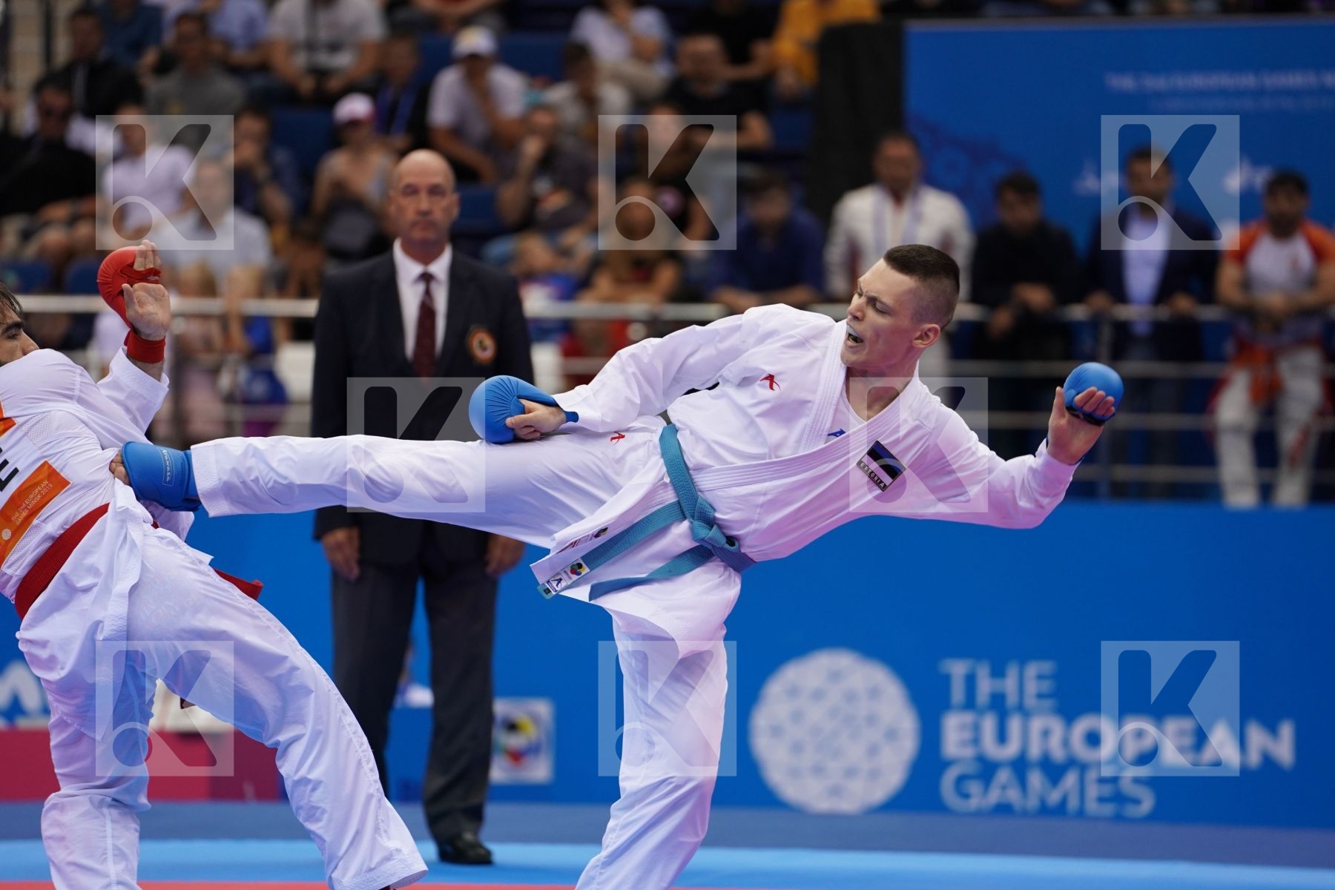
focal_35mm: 200
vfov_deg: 6.9
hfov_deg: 10.3
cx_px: 668
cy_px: 445
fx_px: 7416
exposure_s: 1/800
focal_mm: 200
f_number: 2.8
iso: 800
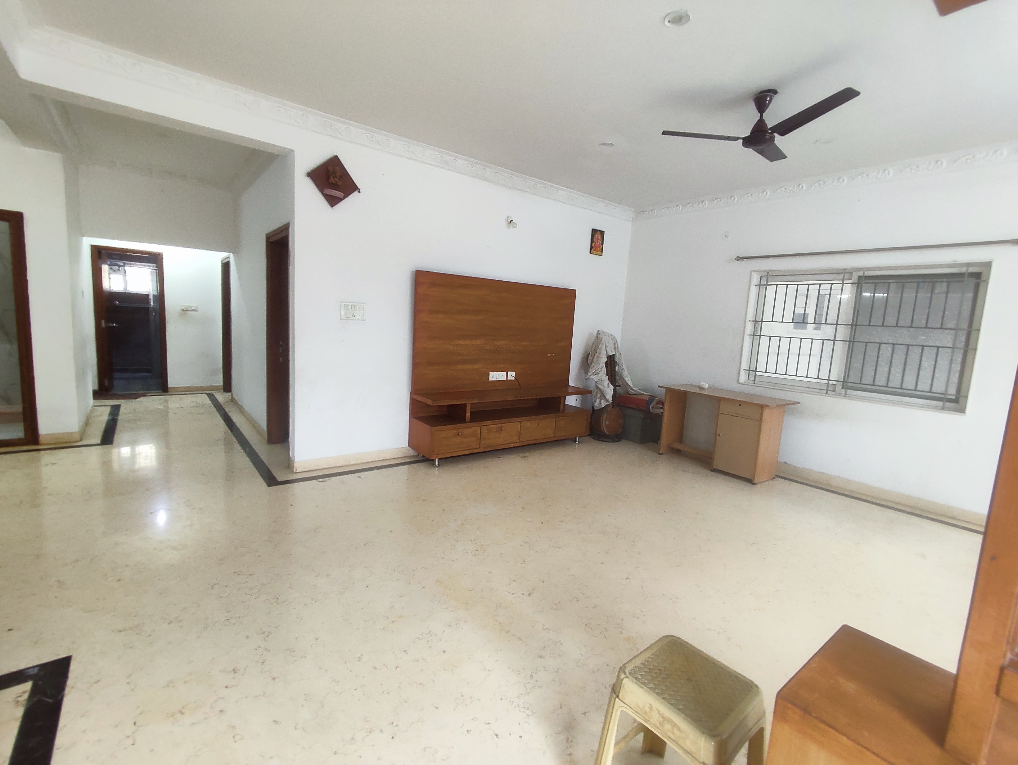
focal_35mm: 16
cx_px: 509
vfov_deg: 78.2
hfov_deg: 94.5
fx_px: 471
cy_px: 382
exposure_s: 1/33
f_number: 2.2
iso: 271
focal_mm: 1.65
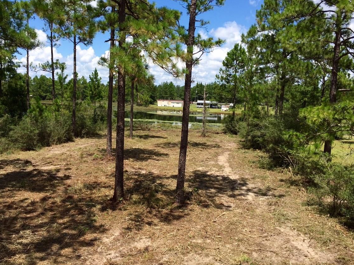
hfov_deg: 55.3
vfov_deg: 42.9
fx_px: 338
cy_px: 126
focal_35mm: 33
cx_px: 164
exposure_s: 1/1647
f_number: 2.2
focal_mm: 4.15
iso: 32
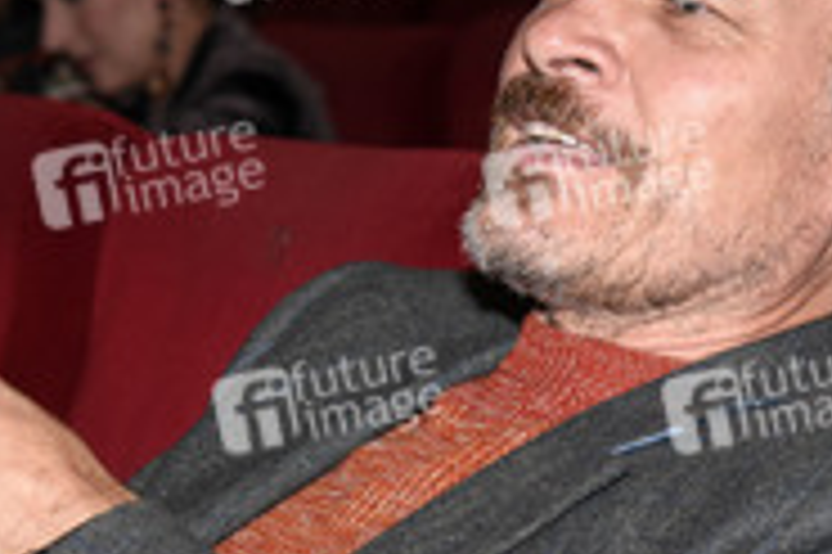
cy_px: 288
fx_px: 4780
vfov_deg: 6.6
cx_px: 209
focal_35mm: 207
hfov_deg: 9.9
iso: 3200
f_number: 6.3
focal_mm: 85
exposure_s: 1/125
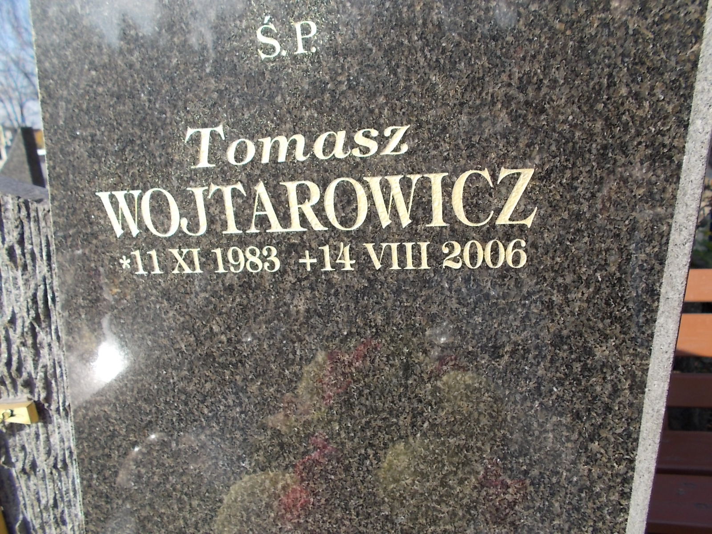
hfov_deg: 67.3
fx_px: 535
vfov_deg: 53.1
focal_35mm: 26
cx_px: 356
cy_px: 267
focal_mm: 4.6
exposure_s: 1/400
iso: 80
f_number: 3.2
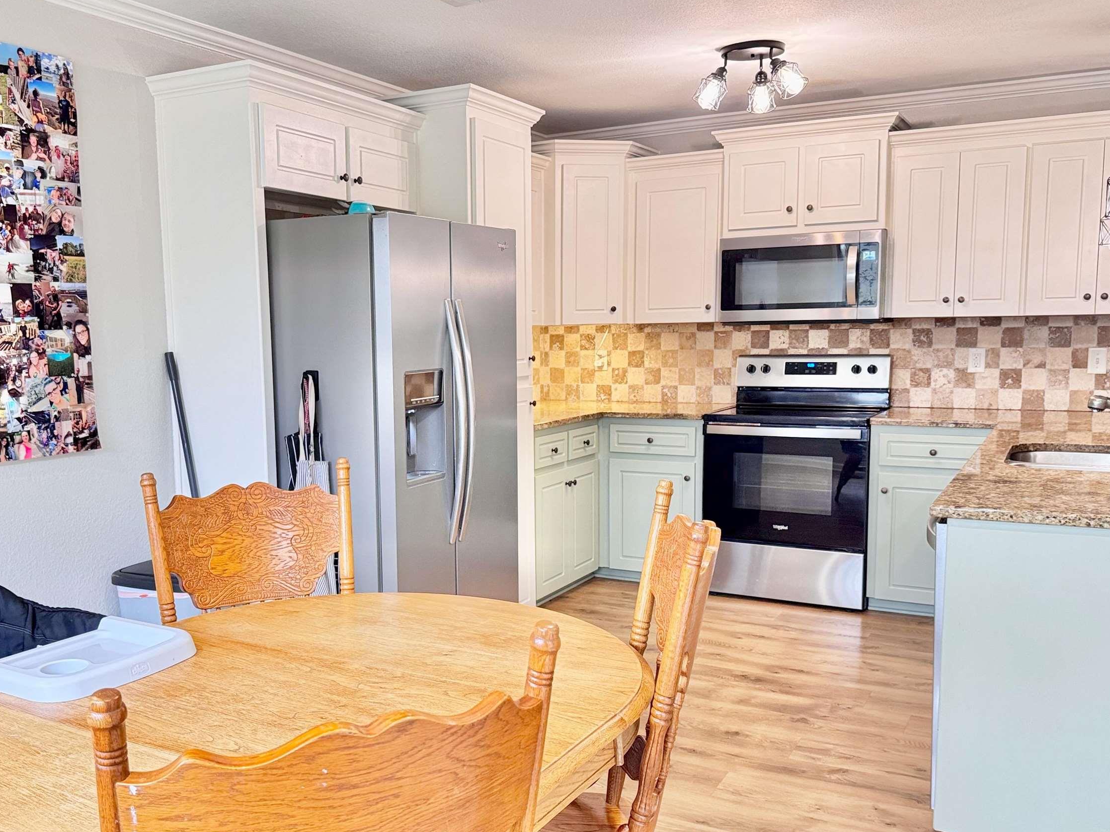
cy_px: 447
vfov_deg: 42.9
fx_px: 1058
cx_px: 457
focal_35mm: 33
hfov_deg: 55.0
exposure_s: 1/60
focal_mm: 6.76
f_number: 1.78
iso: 400
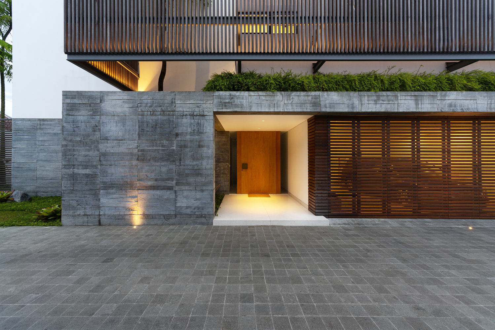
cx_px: 248
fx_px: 193
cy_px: 165
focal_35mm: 14
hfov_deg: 104.2
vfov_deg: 81.3
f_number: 11
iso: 320
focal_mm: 14
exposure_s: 1/2.5
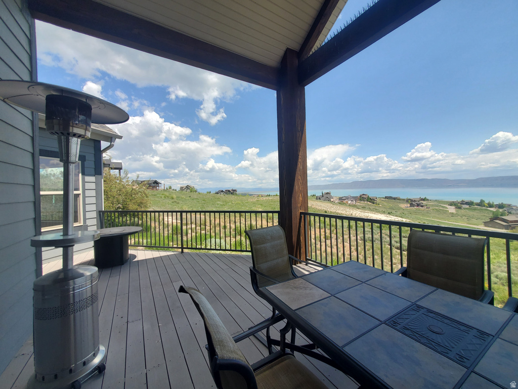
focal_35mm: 13
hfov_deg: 106.2
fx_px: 195
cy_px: 194
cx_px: 259
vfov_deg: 89.9
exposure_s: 1/1036
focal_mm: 1.8
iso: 50
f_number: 2.2
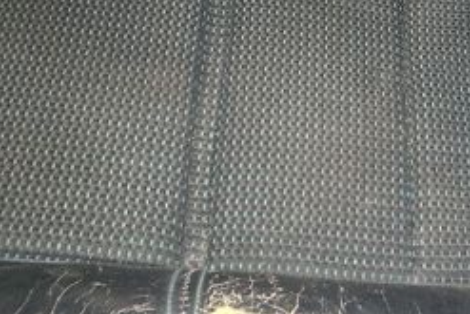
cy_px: 131
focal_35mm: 64
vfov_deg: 21.3
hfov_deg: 30.9
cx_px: 346
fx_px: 836
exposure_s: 1/60
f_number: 2.8
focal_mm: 7.9
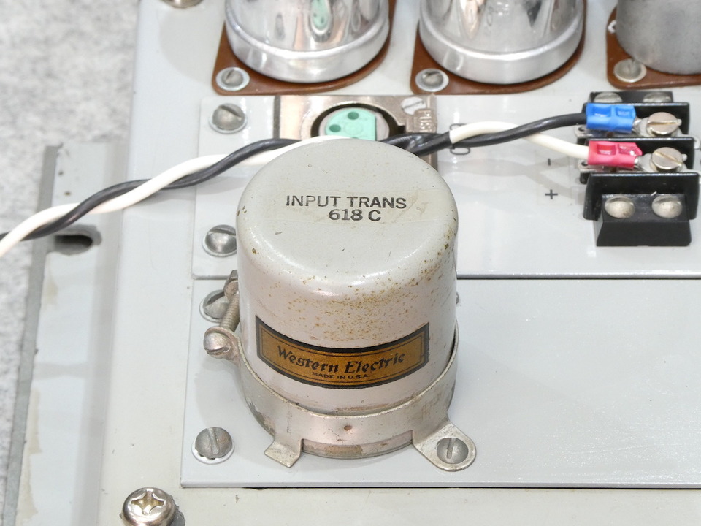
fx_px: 2734
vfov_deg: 11.0
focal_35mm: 135
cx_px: 350
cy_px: 263
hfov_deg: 14.6
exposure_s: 1/15
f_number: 6.3
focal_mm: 24.2
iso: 400
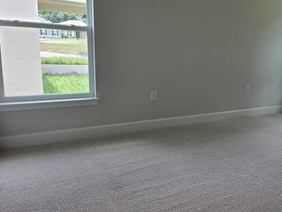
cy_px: 102
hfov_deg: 49.1
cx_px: 216
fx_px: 293
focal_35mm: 36
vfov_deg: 39.7
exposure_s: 1/163
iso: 25
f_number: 1.8
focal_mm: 5.4
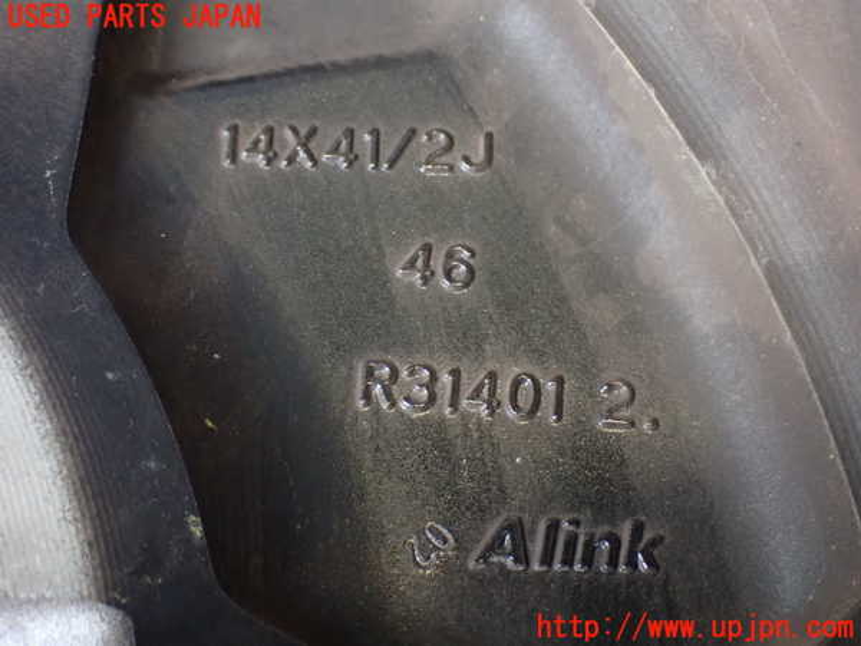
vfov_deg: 23.7
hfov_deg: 31.2
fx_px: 1542
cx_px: 430
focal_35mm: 62
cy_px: 323
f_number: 3.6
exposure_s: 1/60
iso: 1250
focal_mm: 11.09
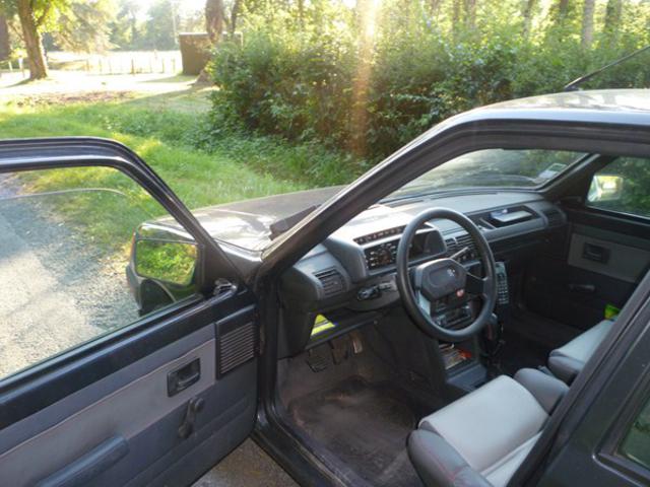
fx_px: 545
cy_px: 244
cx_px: 325
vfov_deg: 48.2
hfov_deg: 61.7
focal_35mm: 29
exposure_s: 1/30
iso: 100
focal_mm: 5.2
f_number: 3.3
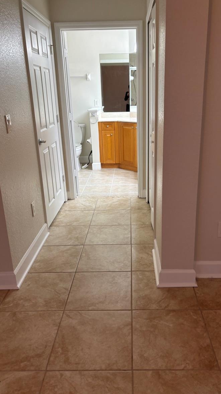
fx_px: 302
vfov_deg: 66.1
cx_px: 124
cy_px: 195
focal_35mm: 29
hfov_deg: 40.1
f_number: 1.6
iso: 80
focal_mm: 5.96
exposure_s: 1/60
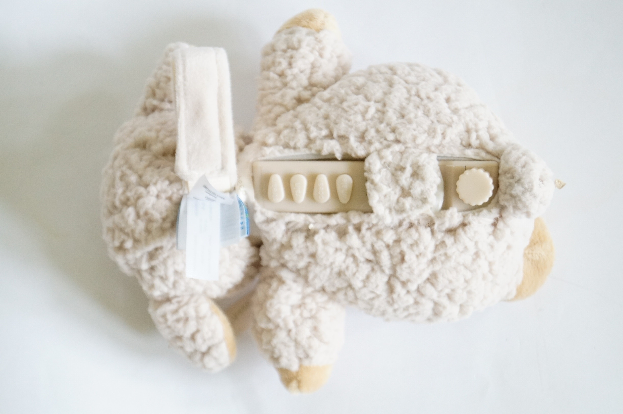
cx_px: 312
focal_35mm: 75
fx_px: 1296
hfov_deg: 27.0
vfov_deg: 18.1
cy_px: 207
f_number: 5.6
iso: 2500
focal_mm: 50
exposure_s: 1/80
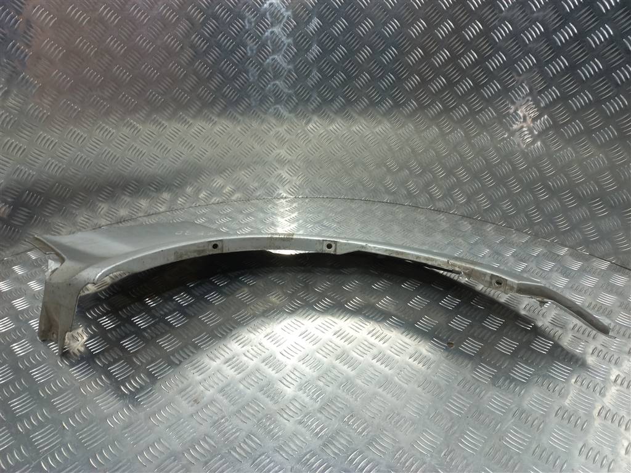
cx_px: 316
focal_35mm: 25
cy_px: 236
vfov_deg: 54.9
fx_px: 456
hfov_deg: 69.4
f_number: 1.8
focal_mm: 4.6
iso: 64
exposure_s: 1/50
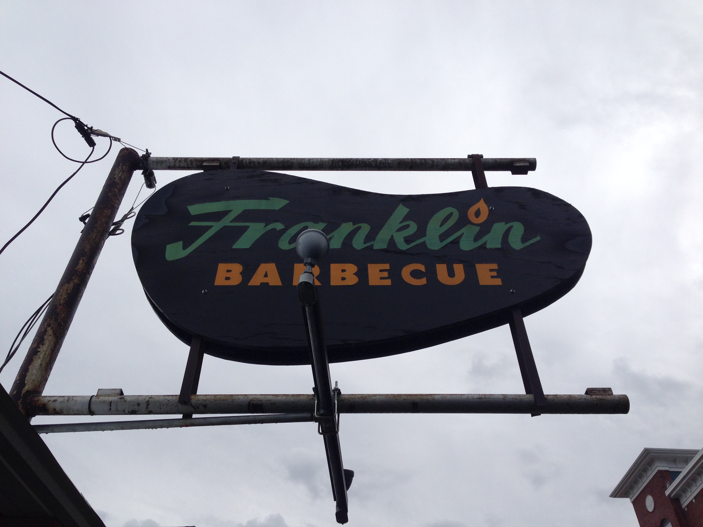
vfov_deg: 42.9
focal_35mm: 33
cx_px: 352
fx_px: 670
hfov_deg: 55.4
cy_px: 264
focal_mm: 4.12
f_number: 2.4
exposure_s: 1/2088
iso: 50
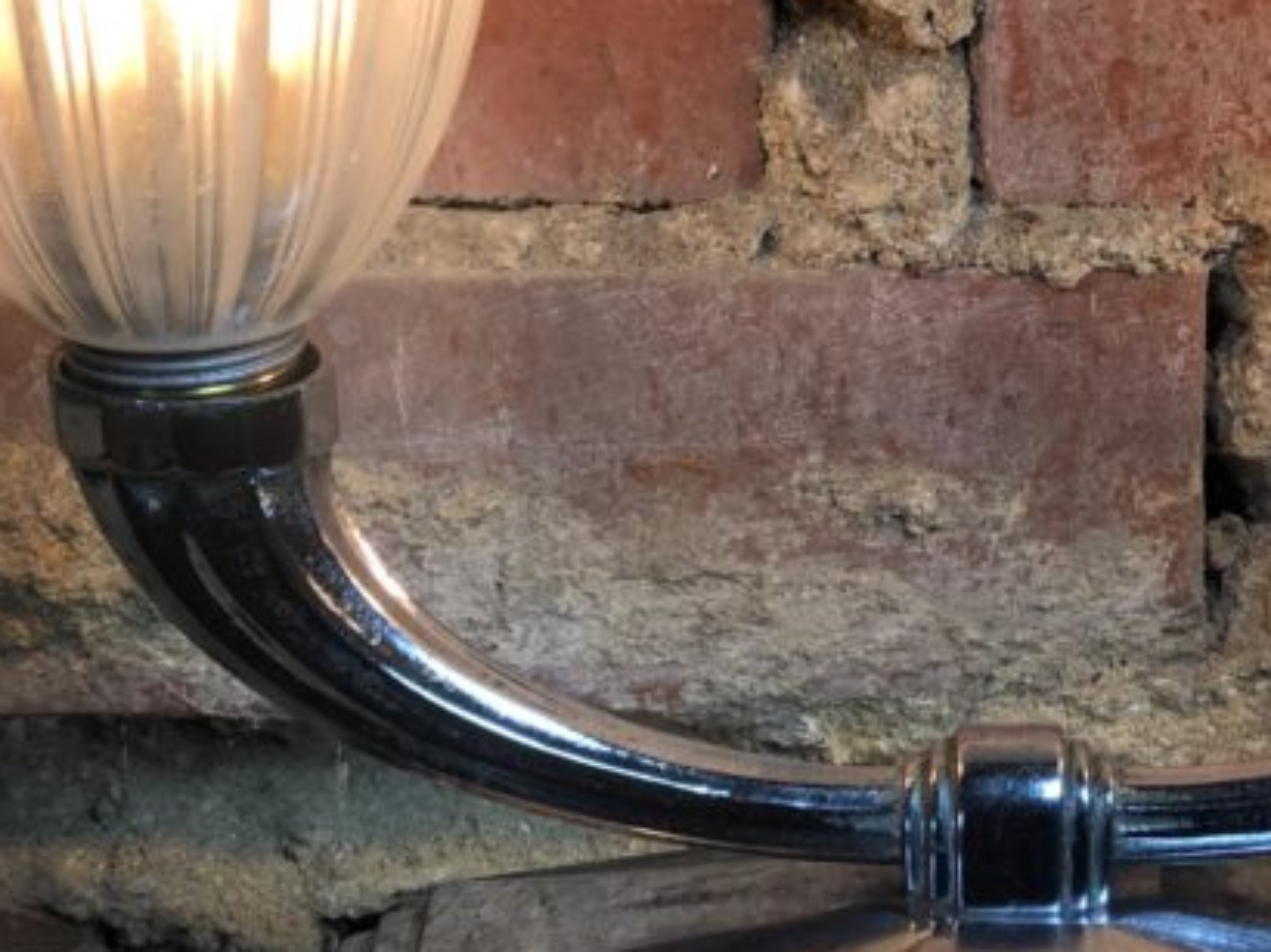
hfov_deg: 15.1
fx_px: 4770
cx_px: 1029
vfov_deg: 11.3
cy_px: 171
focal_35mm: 130
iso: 25
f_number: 2.4
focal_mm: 6
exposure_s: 1/50
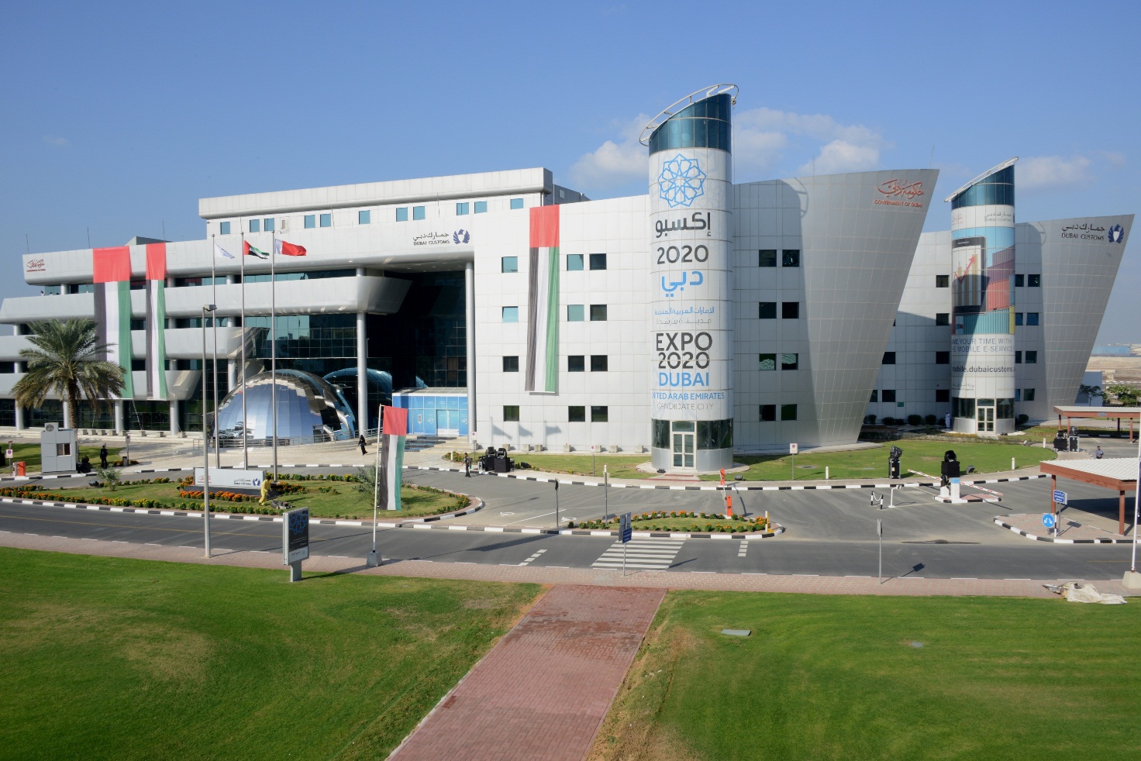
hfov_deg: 65.5
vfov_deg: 46.4
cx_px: 570
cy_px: 380
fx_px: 888
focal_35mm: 28
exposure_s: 1/125
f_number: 16
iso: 320
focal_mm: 28
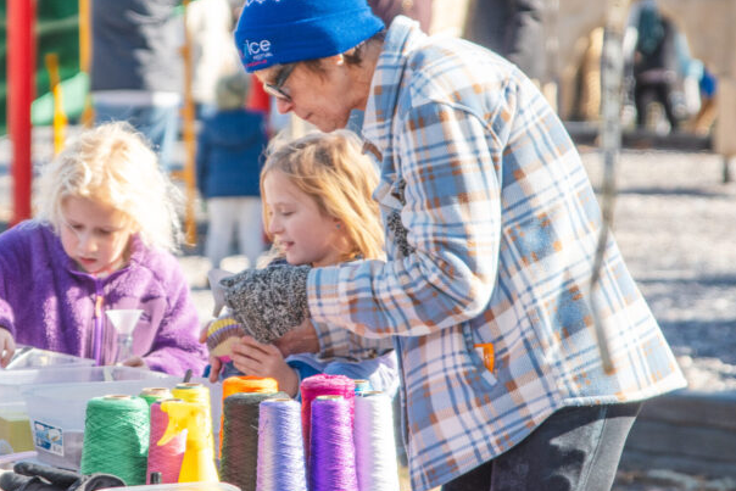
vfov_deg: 7.7
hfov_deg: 11.5
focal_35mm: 178
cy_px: 189
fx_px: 3640
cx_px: 208
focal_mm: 70
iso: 250
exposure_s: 1/2000
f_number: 2.8
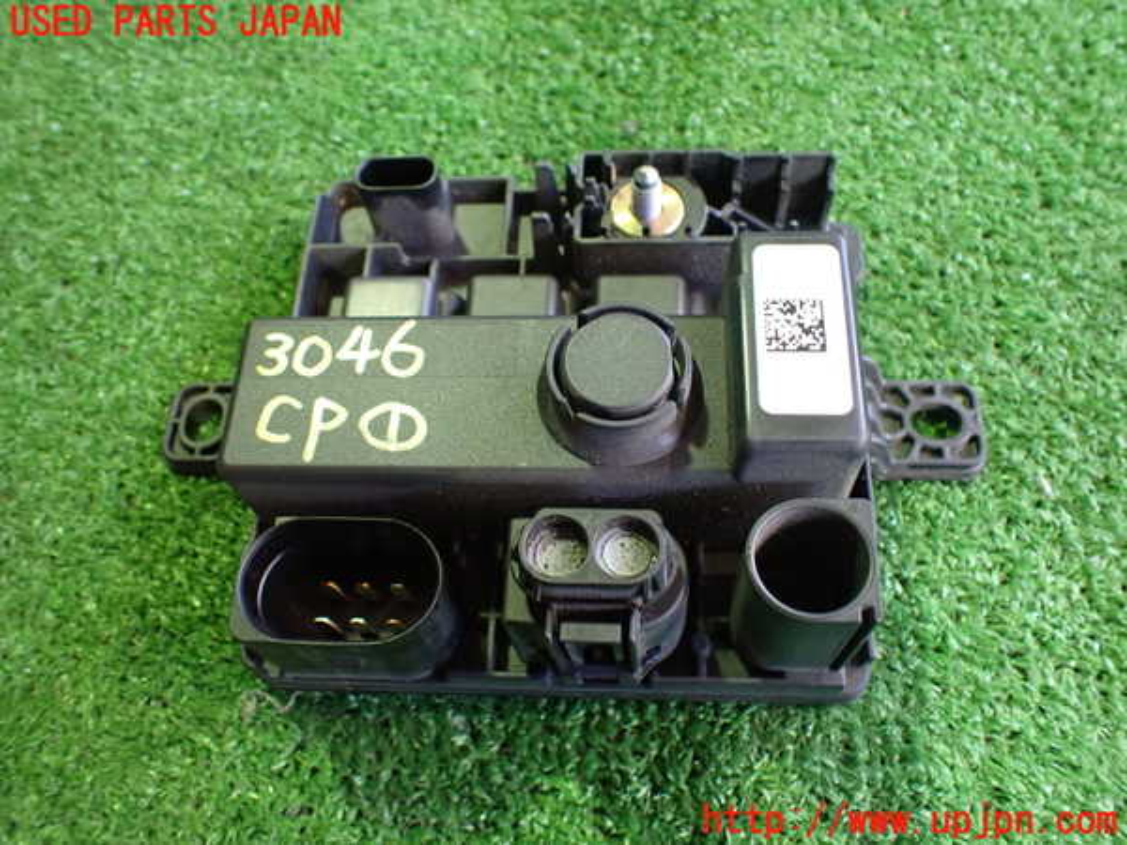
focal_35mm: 30
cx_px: 564
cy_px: 422
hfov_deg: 60.0
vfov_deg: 46.8
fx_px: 977
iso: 800
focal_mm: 5.4
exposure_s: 1/50
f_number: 2.3
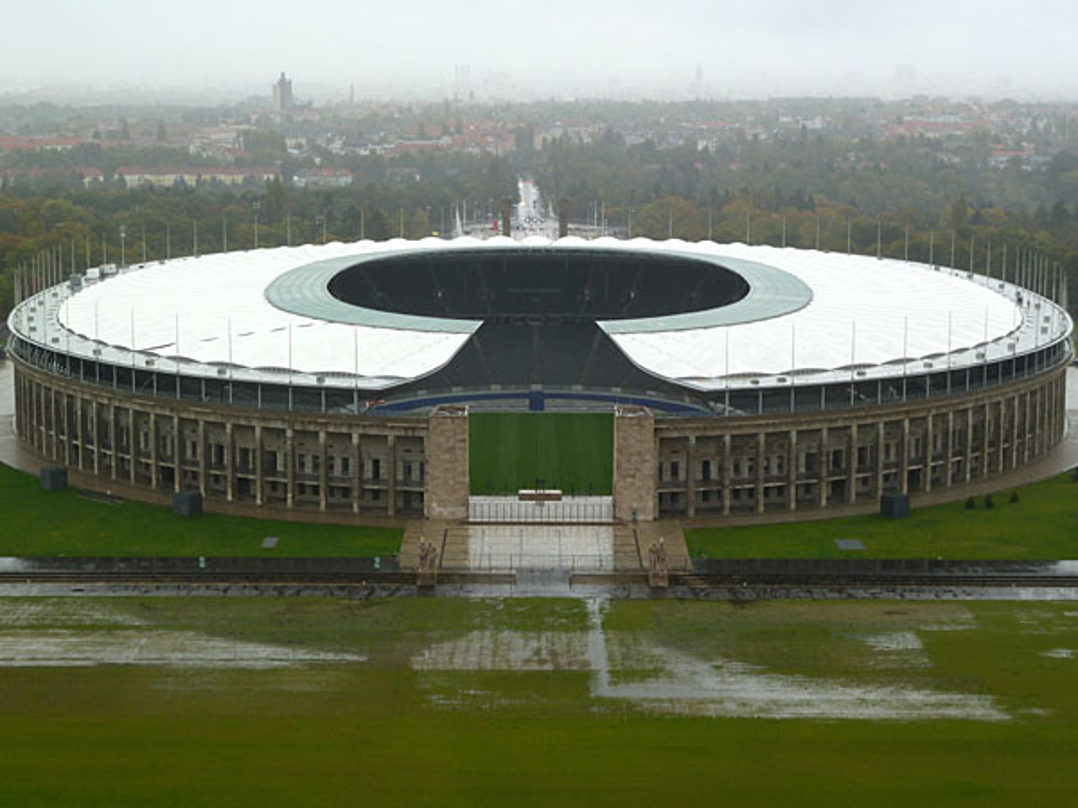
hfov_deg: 29.0
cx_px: 539
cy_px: 404
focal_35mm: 67
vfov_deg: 21.9
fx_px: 2086
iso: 100
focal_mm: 11
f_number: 4.1
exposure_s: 1/40
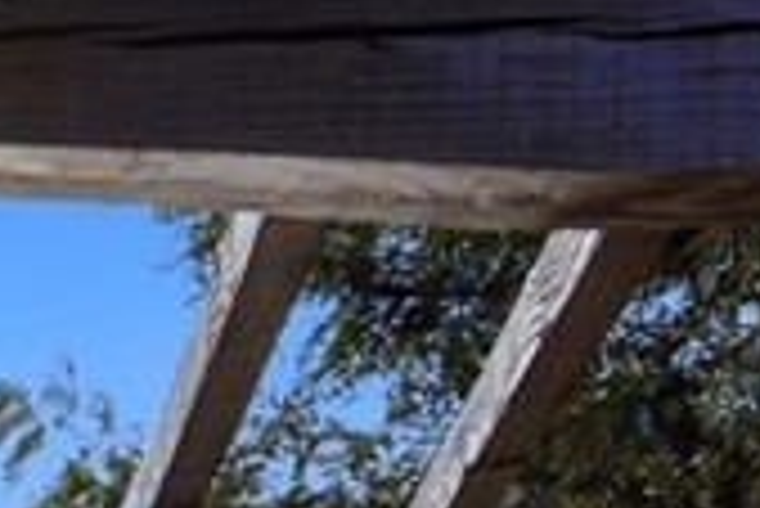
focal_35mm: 112
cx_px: -1336
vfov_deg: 10.6
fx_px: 2367
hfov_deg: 12.1
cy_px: 1189
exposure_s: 1/1000
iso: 125
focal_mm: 18.5
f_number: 8
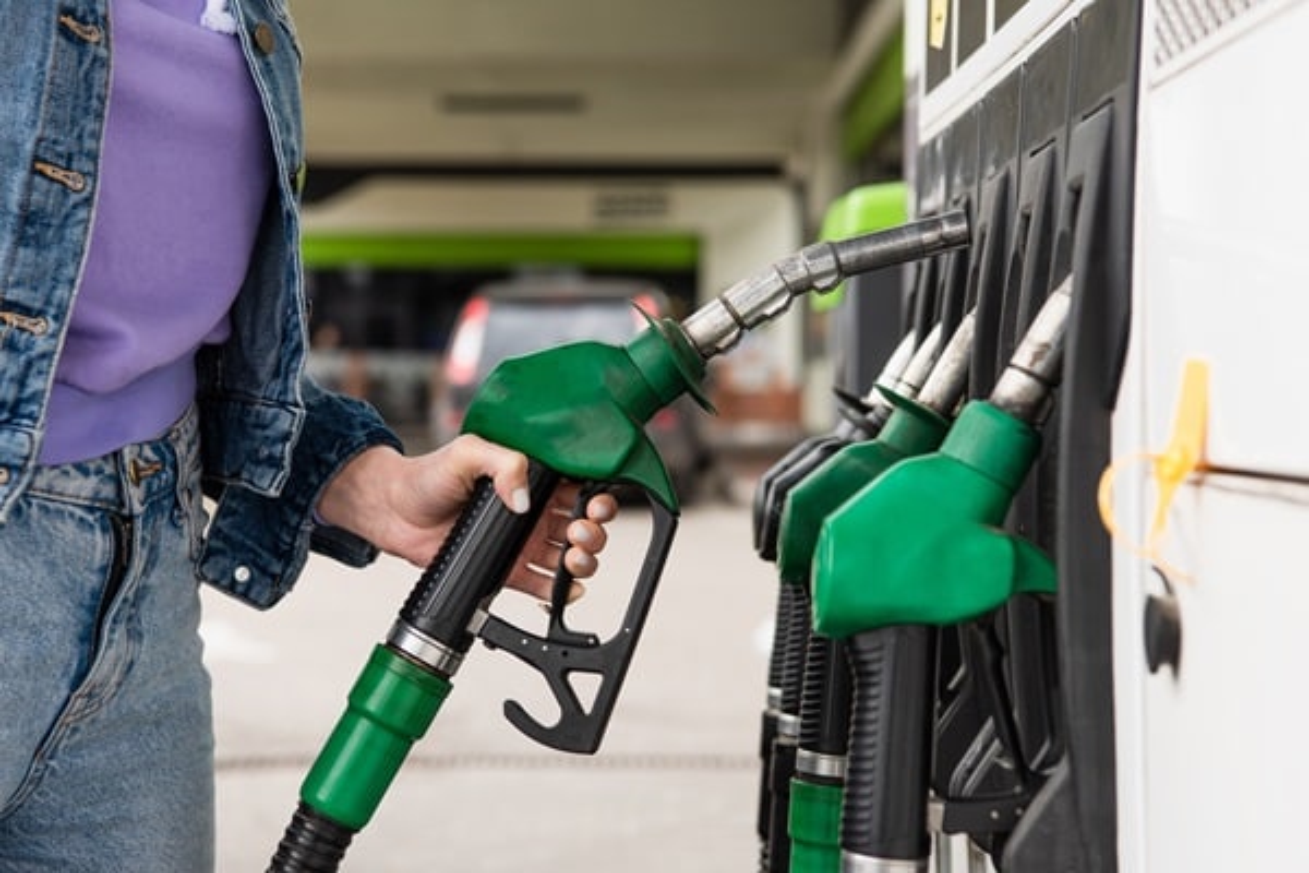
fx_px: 2545
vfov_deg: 19.5
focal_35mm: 70
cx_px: 654
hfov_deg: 28.8
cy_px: 436
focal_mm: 70
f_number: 5
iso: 160
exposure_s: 1/200
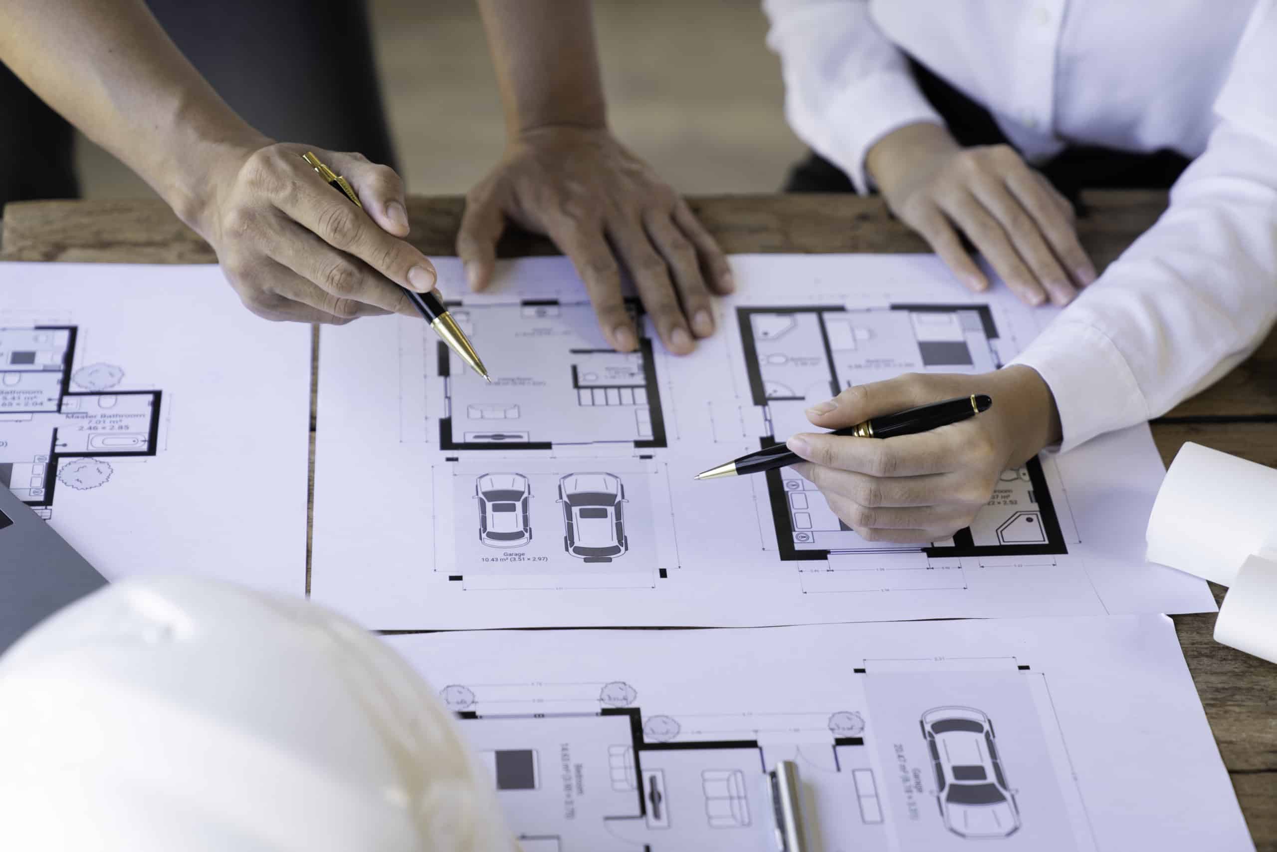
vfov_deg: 19.5
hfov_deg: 28.8
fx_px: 2483
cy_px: 426
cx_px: 638
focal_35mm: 70
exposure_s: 1/125
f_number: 2.8
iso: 200
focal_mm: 70
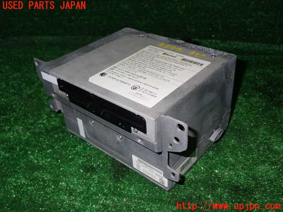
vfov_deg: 39.7
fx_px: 294
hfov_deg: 51.4
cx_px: 142
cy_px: 106
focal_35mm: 36
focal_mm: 6.37
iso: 320
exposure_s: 1/40
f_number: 7.1
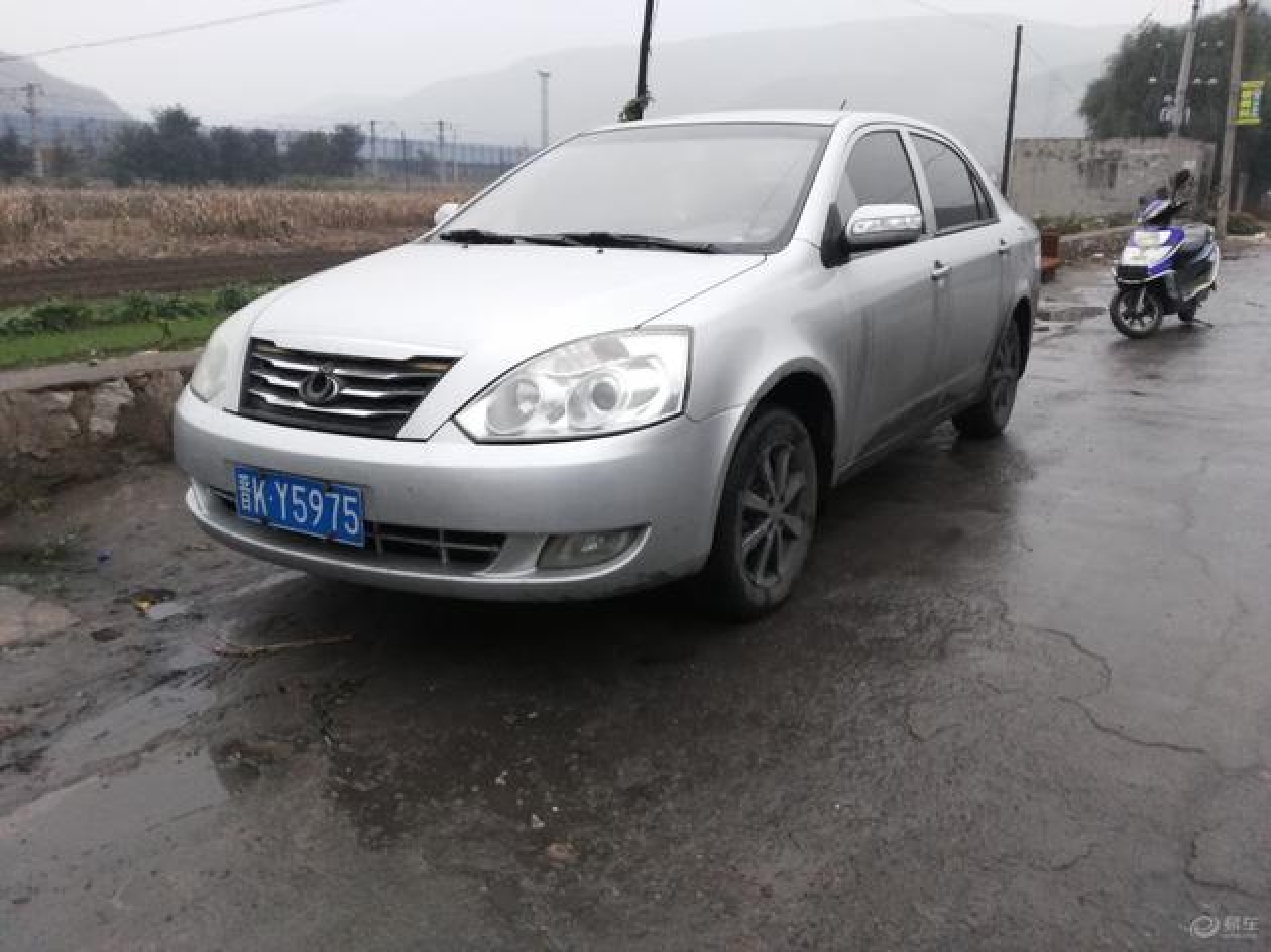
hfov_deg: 63.5
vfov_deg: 49.7
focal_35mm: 28
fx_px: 1028
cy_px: 476
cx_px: 636
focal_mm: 2.96
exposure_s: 1/30
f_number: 2
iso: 247
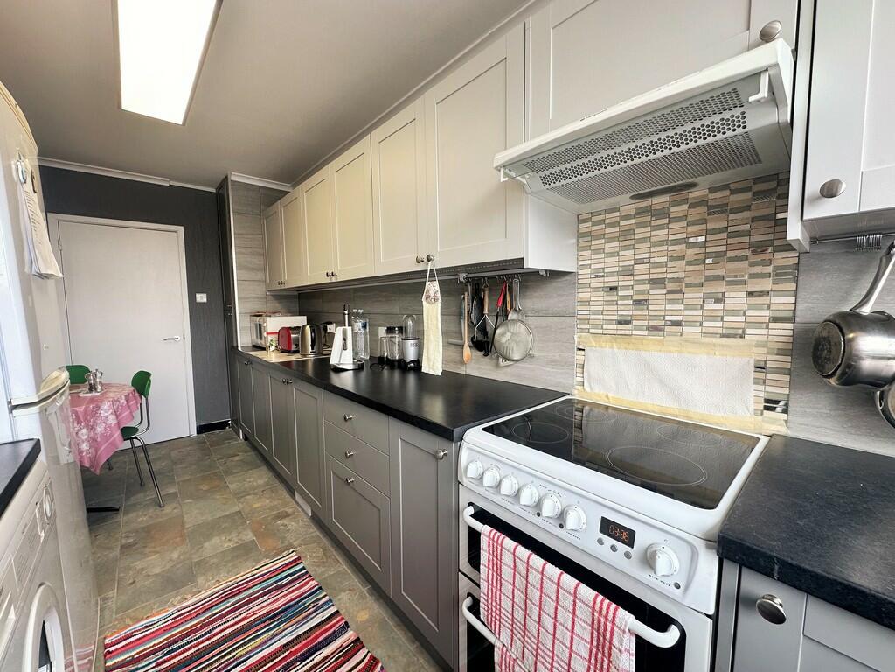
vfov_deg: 85.7
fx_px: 362
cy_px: 336
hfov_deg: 102.1
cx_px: 448
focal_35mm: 14
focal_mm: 2.22
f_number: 2.2
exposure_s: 1/99
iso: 64
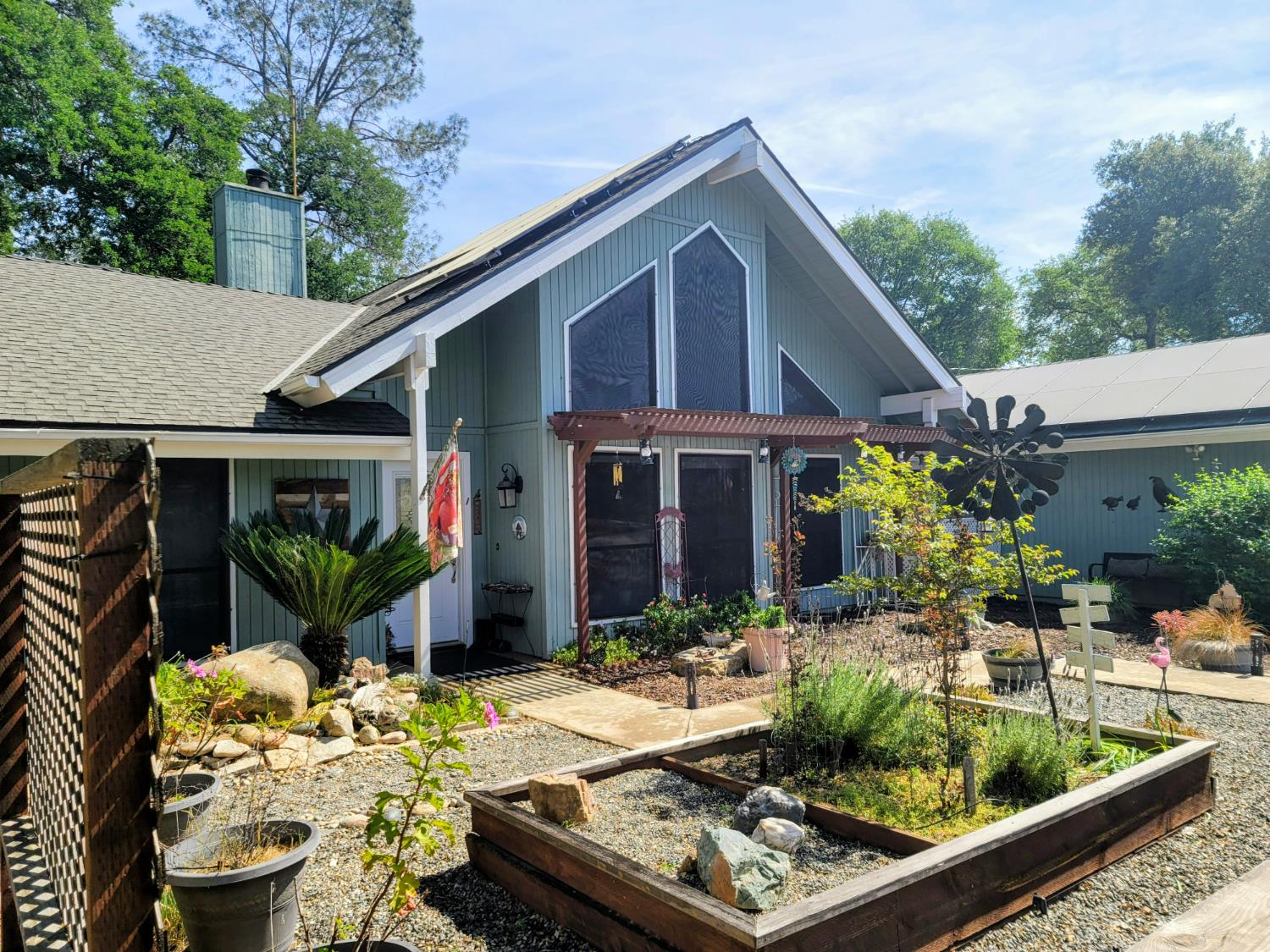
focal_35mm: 25
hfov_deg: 69.4
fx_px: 917
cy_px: 476
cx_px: 635
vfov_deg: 54.9
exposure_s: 1/769
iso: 20
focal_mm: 7
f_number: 1.8
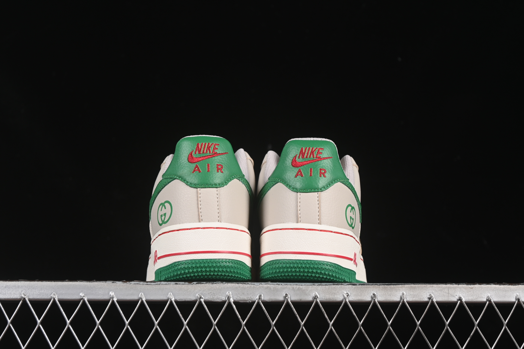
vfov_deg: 18.2
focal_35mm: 75
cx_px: 262
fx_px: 1092
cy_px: 174
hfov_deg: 27.0
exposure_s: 1/60
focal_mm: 50
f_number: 7.1
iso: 160
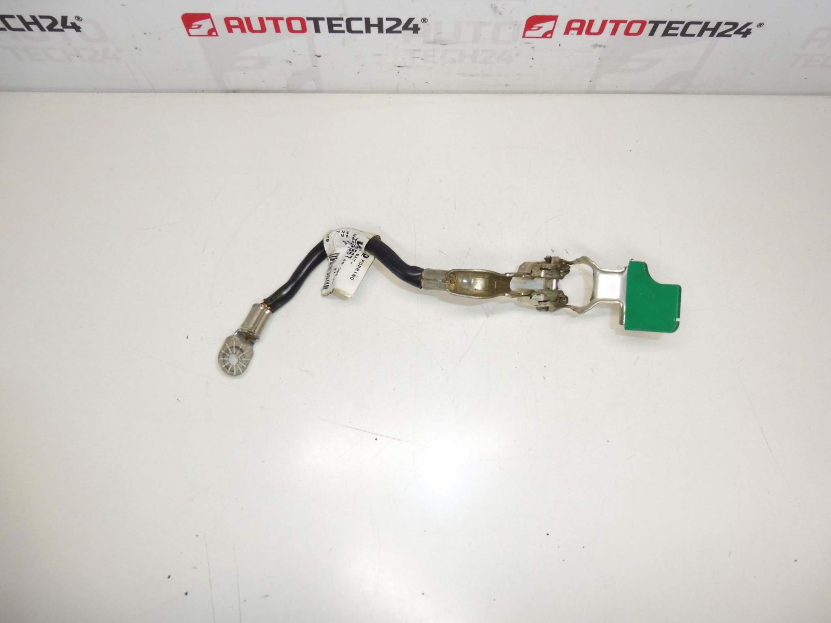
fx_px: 576
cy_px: 312
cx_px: 416
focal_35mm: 24
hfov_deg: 71.6
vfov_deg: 56.8
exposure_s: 1/160
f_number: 3.5
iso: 200
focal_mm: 4.3
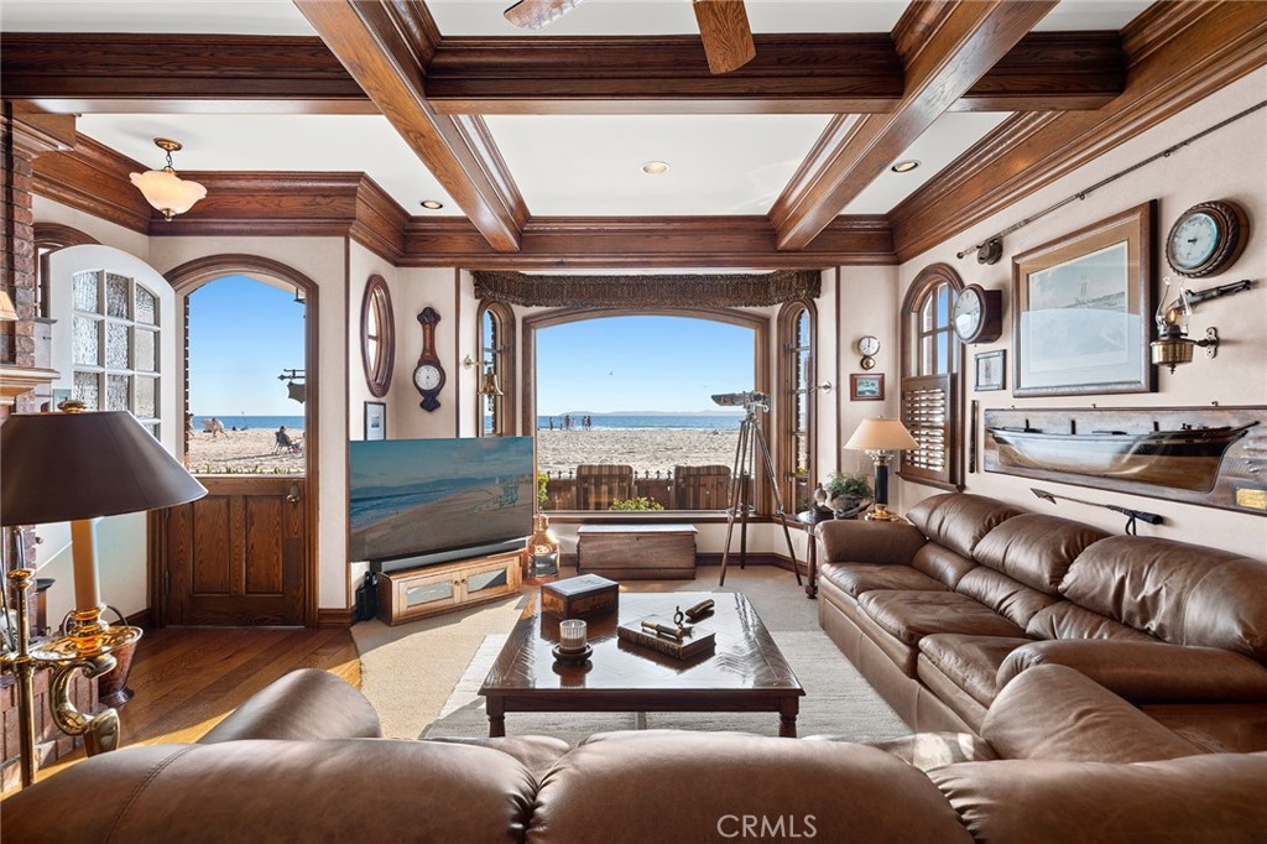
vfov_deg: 70.4
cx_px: 634
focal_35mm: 17
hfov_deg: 93.3
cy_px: 422
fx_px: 598
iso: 100
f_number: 8
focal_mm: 17
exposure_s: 1/4
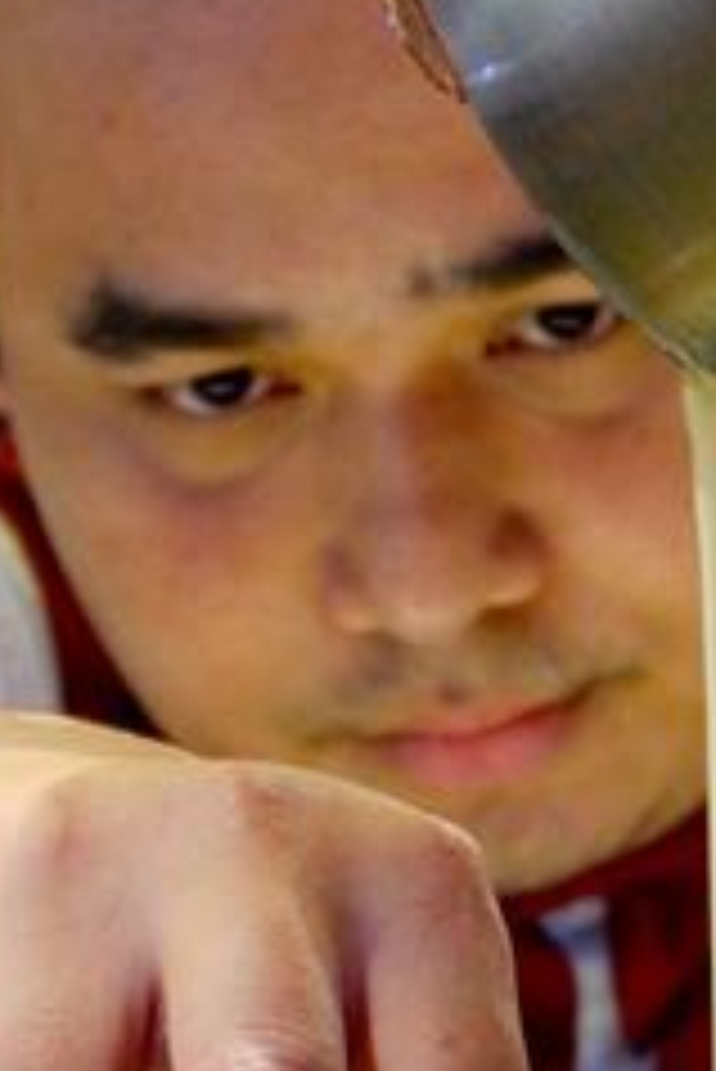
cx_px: 639
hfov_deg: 5.8
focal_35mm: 236
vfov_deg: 8.6
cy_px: 1431
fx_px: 7030
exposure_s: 1/8
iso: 800
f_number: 5.6
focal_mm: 50
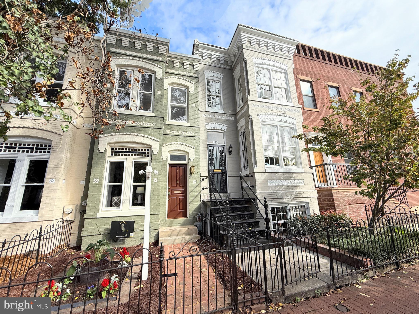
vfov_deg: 85.7
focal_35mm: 14
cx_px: 210
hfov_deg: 102.1
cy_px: 157
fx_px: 169
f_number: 2.2
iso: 50
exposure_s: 1/1368
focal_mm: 2.22
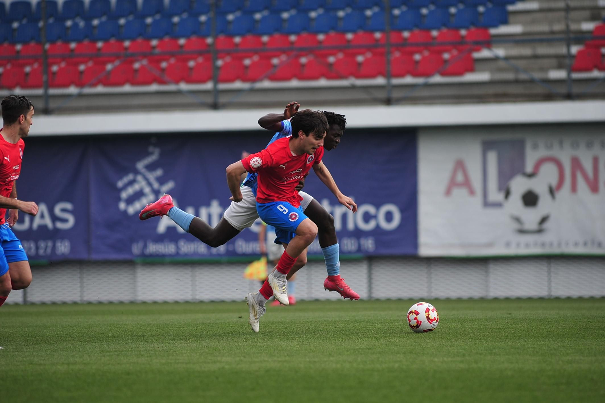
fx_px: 5039
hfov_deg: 6.9
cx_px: 302
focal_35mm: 300
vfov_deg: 4.6
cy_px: 202
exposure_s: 1/1600
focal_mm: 300
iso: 400
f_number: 3.5
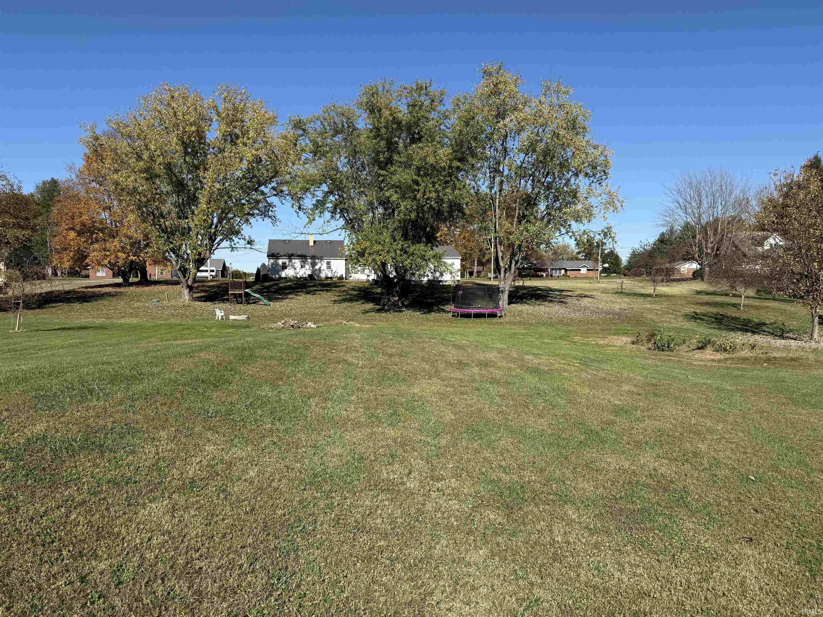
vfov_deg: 56.8
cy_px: 308
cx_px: 412
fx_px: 571
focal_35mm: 24
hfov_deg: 71.6
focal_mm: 6.76
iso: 80
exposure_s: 1/4975
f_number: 1.78
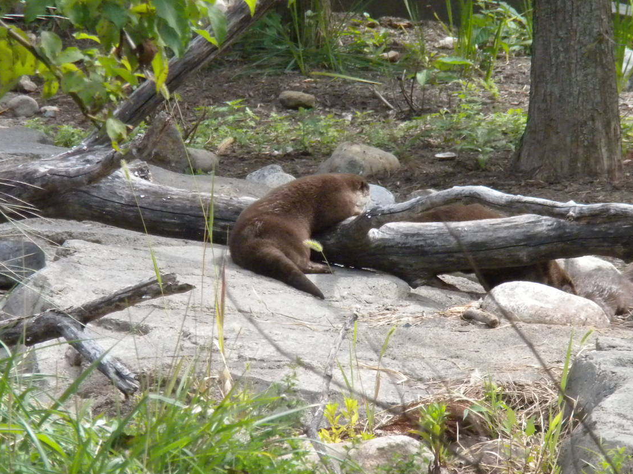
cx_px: 351
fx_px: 6820
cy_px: 249
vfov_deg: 4.0
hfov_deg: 5.3
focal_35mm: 373
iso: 400
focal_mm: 46.2
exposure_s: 1/592
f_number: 5.3
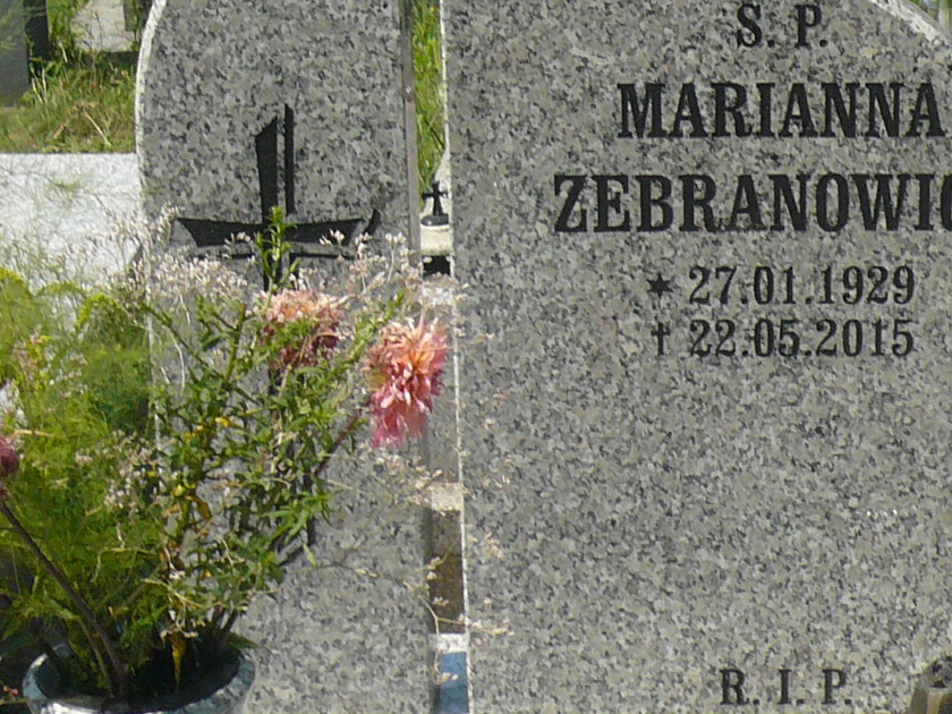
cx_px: 757
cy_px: 261
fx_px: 2778
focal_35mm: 101
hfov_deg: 19.3
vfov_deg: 14.6
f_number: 9
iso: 100
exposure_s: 1/160
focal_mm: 5.7
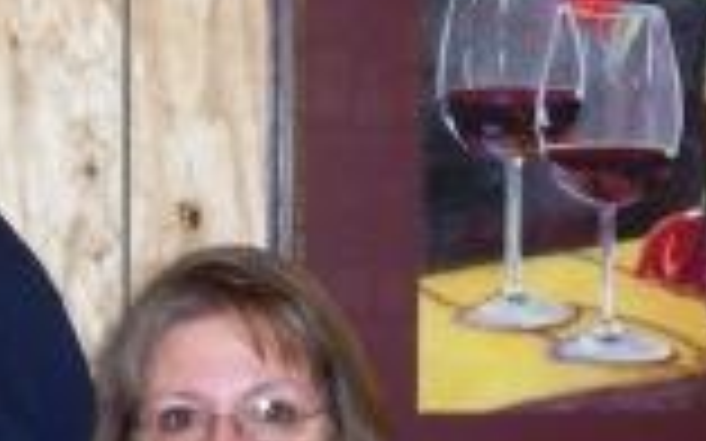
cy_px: 268
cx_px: 90
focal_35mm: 127
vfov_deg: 10.3
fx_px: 2443
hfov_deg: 16.3
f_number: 3
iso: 80
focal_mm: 7
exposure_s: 1/60
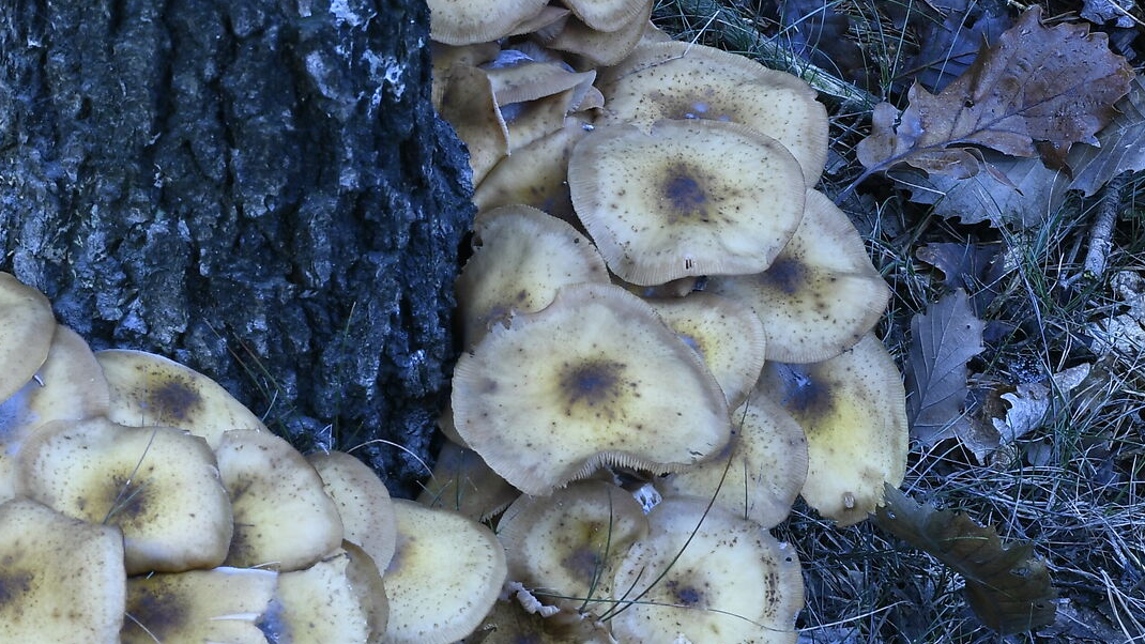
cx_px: 400
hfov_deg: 14.5
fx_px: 4494
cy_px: 50
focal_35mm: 148
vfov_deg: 8.2
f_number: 13
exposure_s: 1/20
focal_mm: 42
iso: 320
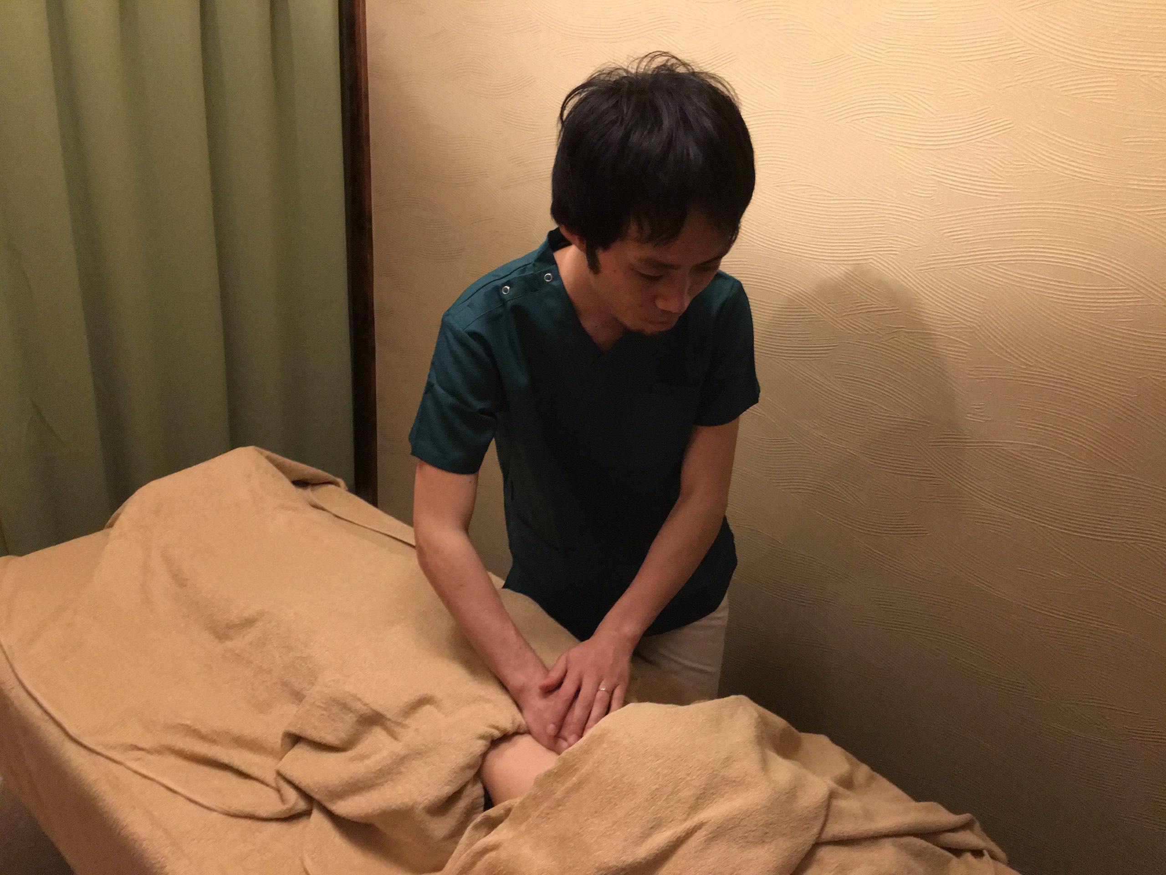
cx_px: 583
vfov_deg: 48.2
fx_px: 977
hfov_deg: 61.7
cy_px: 438
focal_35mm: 29
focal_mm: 4.15
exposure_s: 1/15
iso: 400
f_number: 2.2
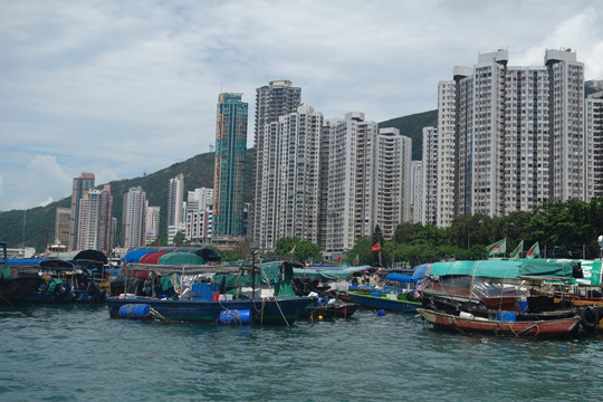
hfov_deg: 44.5
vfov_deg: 30.5
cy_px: 201
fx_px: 737
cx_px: 302
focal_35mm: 44
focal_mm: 16.2
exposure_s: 1/800
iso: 125
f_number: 5.6
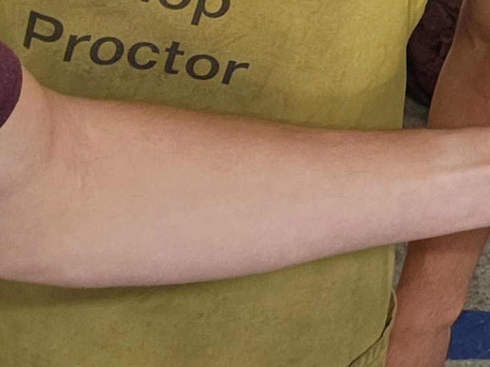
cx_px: 774
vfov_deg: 11.0
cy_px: -304
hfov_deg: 14.4
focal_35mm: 126
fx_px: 1784
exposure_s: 1/100
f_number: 2.2
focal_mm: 3.3
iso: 250
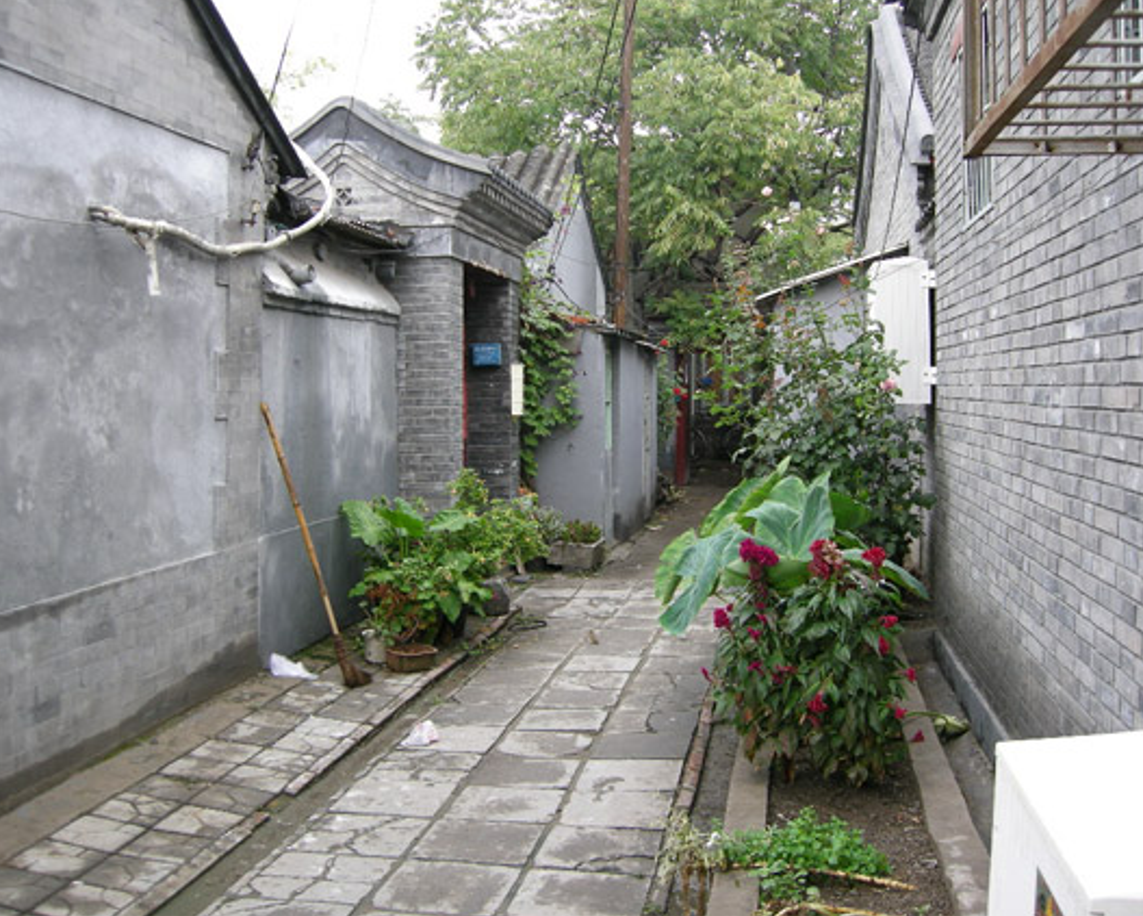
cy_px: 454
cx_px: 601
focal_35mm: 38
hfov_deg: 47.9
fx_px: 1286
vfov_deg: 39.2
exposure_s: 1/67.7
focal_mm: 7.5
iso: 64
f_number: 3
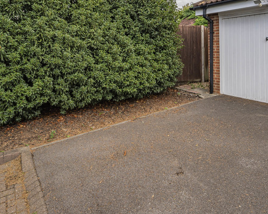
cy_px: 46
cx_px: 117
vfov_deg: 53.4
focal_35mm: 25
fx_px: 198
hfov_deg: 67.8
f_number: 9
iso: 320
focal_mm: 13
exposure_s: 1/320
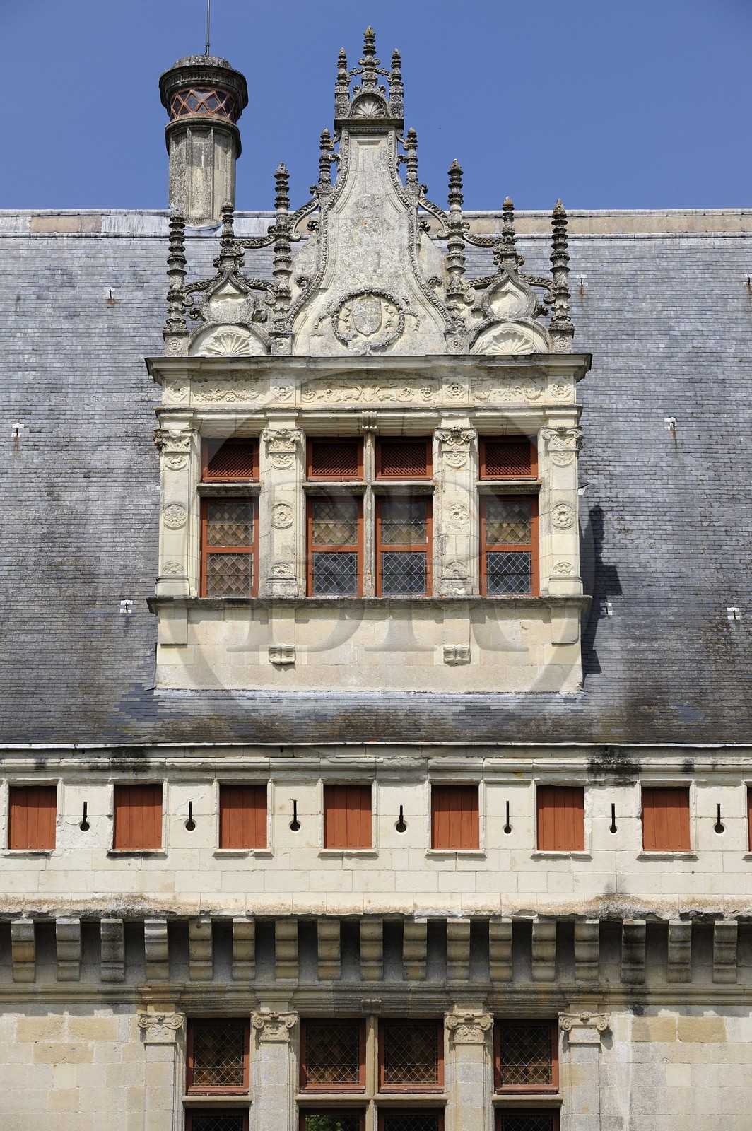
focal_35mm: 125
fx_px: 3923
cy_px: 566
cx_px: 376
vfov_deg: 16.4
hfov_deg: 10.9
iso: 200
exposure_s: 1/400
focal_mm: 125
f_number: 10
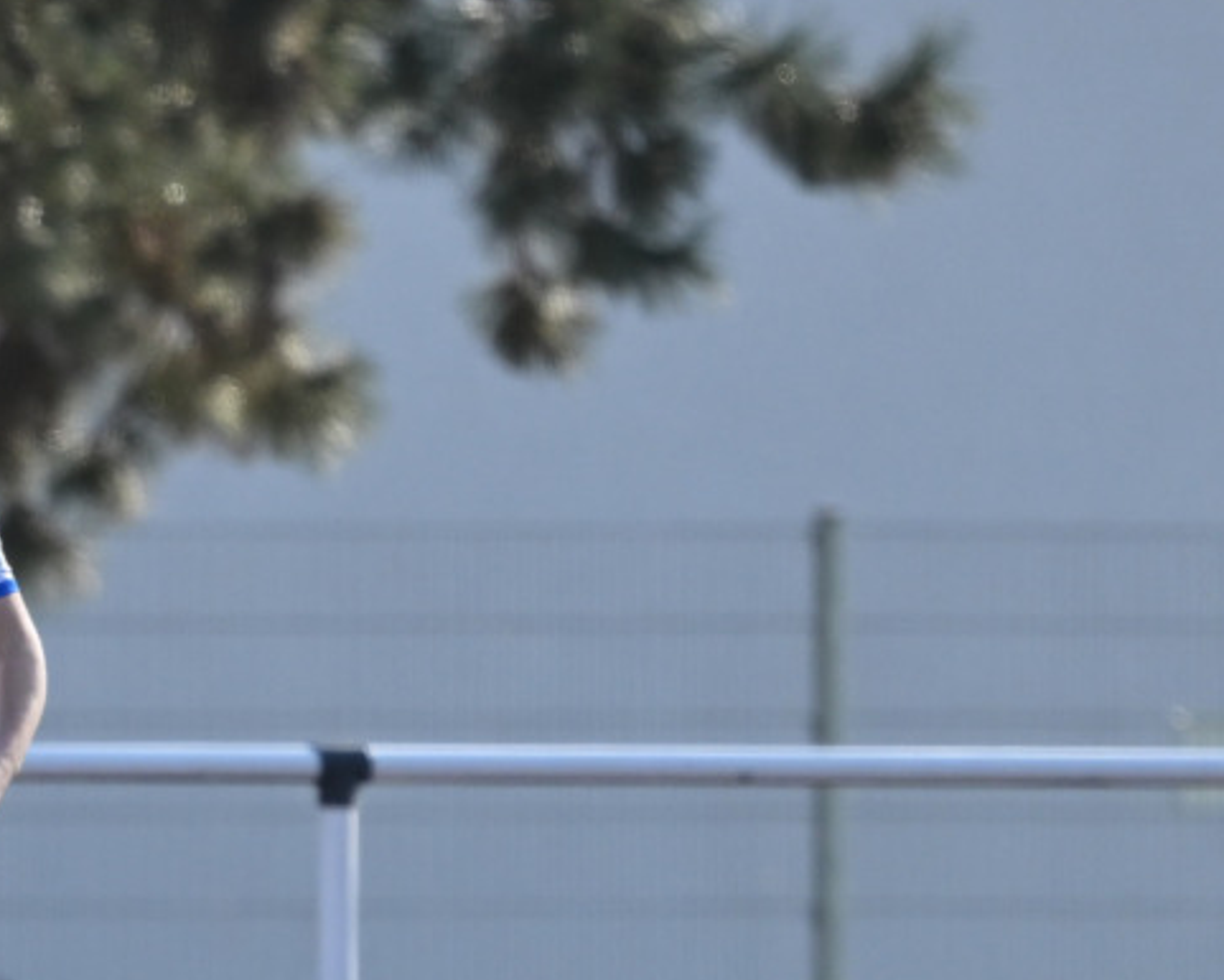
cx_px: -239
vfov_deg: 1.7
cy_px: 756
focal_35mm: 937
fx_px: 33950
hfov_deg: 2.1
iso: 250
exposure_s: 1/2500
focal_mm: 400
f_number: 2.8
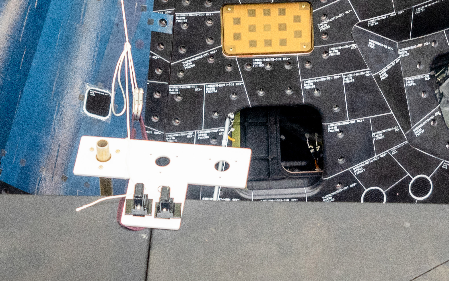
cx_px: 314
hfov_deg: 10.8
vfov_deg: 6.7
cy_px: -77
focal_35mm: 194
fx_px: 2374
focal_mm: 40
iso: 800
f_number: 2.8
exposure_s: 1/125
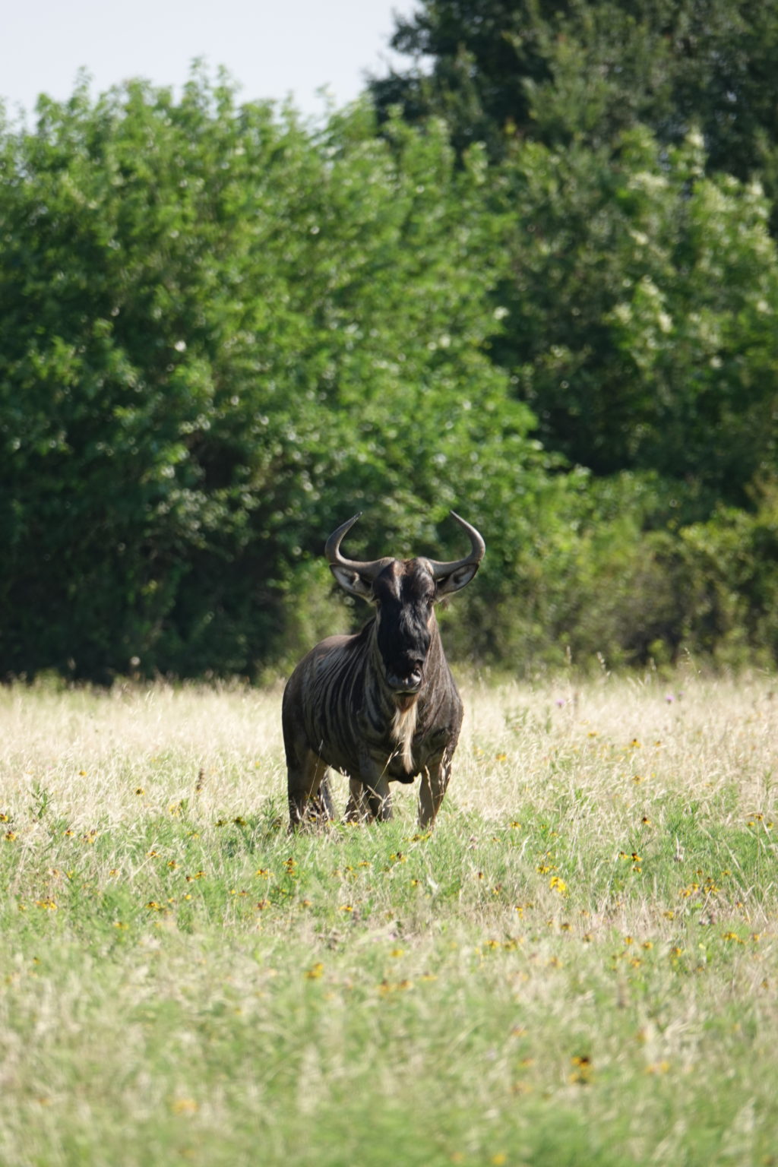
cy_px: 584
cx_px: 389
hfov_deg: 2.3
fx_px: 19448
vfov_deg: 3.4
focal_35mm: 600
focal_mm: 220
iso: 100
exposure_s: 1/400
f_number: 4
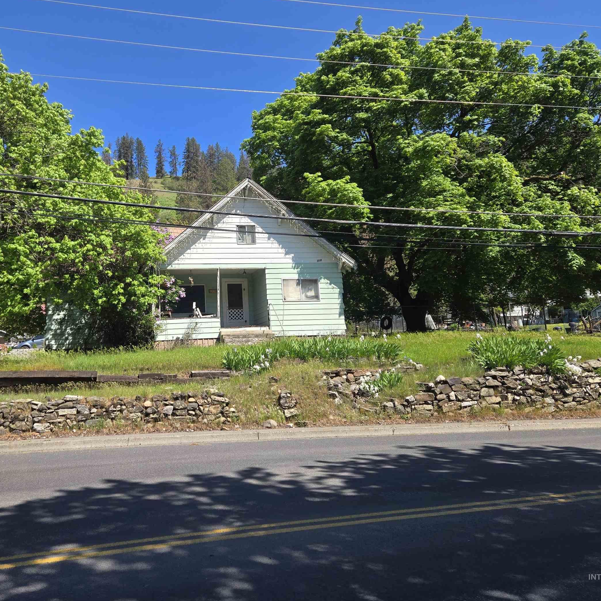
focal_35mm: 30
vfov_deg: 54.0
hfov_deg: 53.2
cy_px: 275
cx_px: 212
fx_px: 589
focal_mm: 5.4
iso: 25
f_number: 1.8
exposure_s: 1/1084
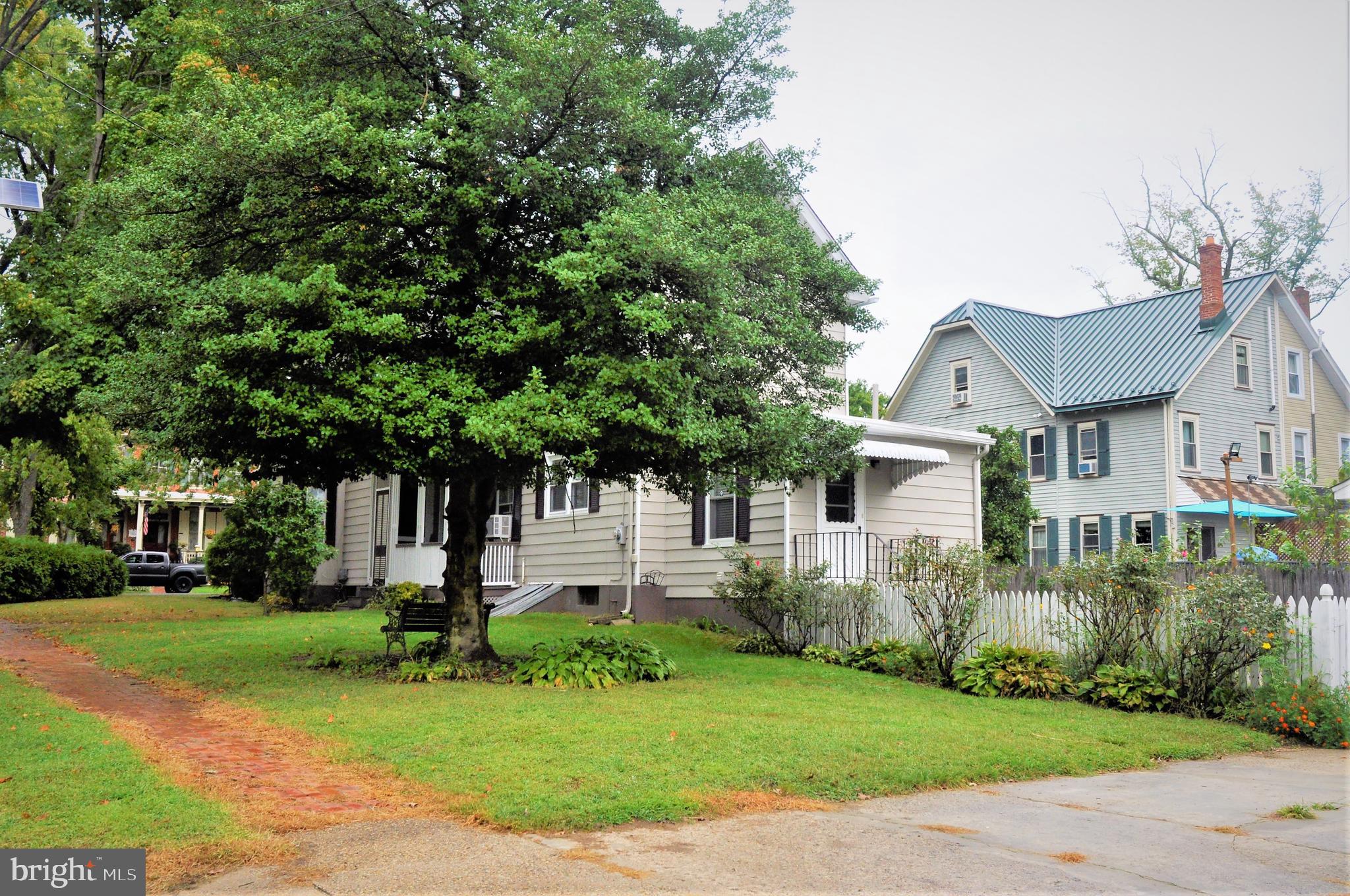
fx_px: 1236
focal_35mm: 33
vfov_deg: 39.9
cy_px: 448
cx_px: 675
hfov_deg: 57.3
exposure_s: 1/200
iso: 400
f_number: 13
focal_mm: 22
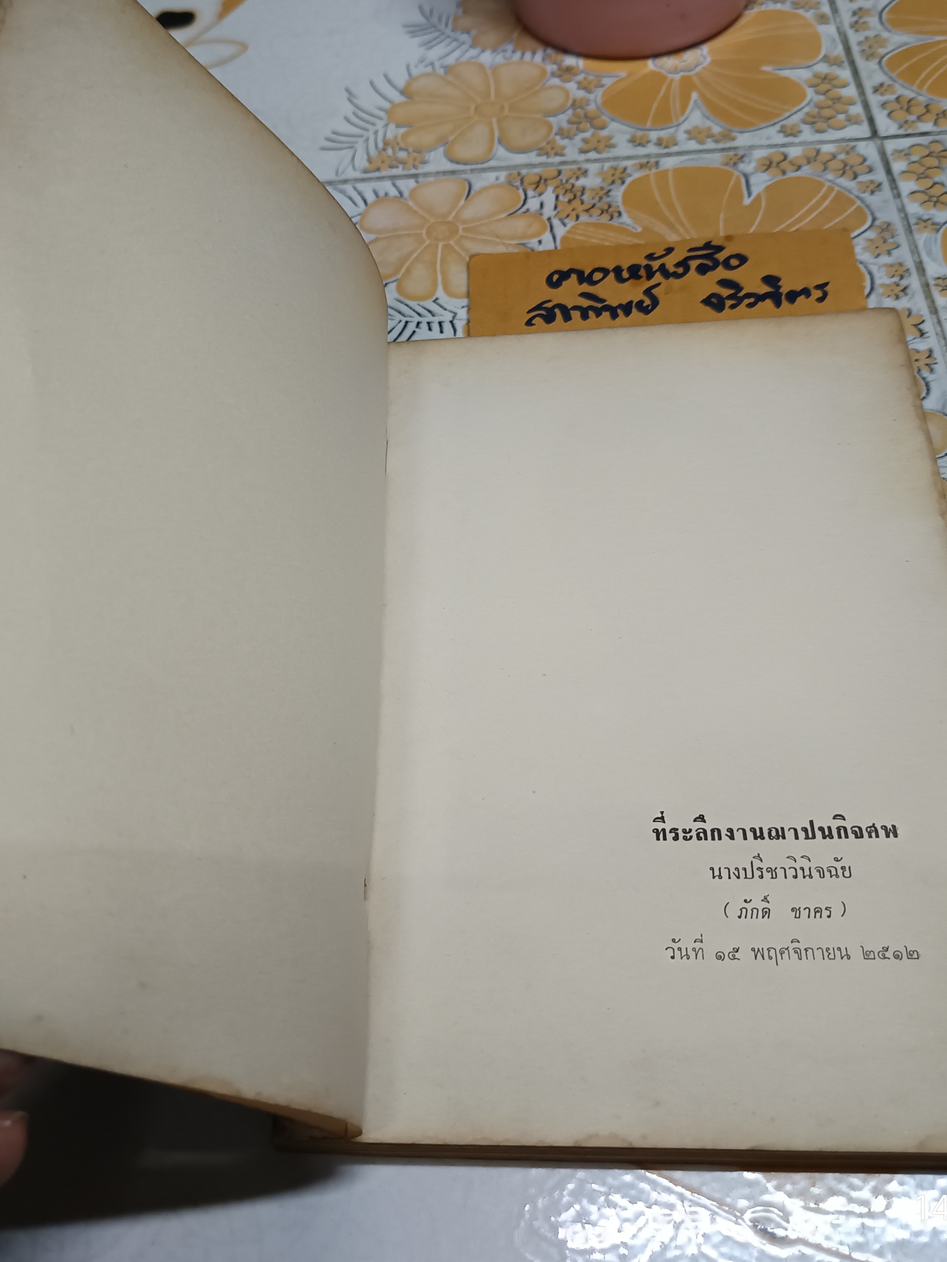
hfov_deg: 42.9
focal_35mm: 33
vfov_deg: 55.3
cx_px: 413
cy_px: 625
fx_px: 1204
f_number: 1.7
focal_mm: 5.31
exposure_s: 1/50
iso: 1087
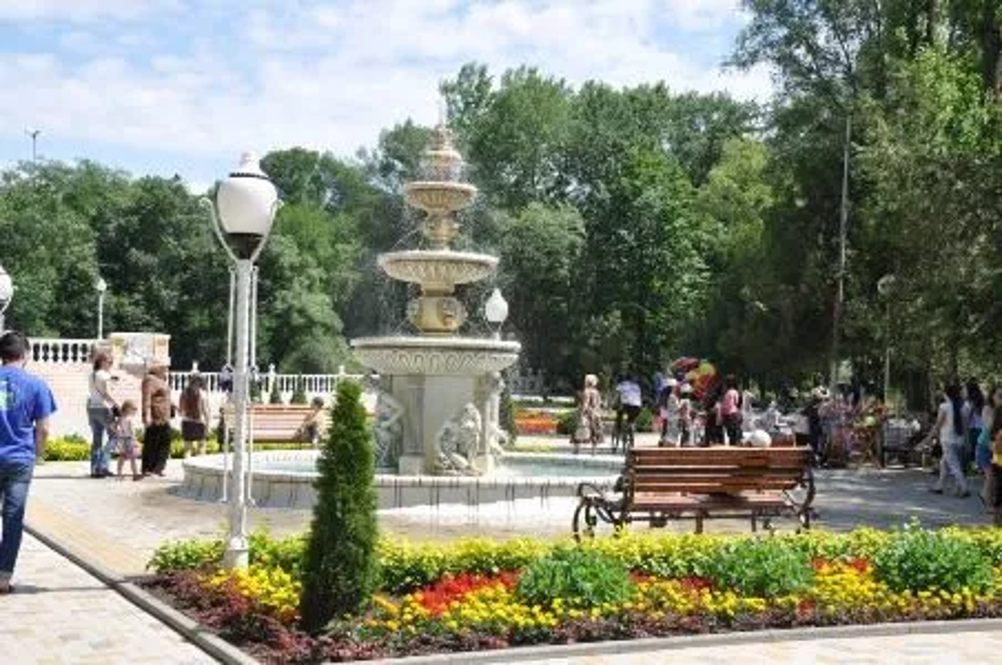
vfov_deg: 26.4
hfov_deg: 38.9
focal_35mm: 51
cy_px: 332
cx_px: 501
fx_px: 1417
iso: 200
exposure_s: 1/200
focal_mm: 34
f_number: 11
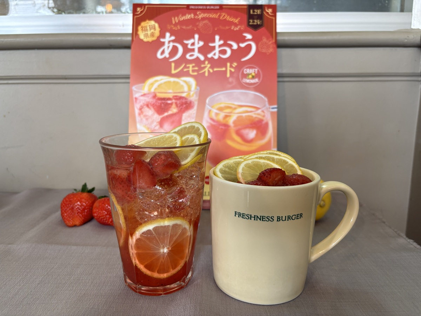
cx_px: 210
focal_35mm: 26
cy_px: 158
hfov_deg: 67.3
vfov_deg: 53.1
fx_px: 316
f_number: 1.6
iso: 80
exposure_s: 1/100
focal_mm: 5.96
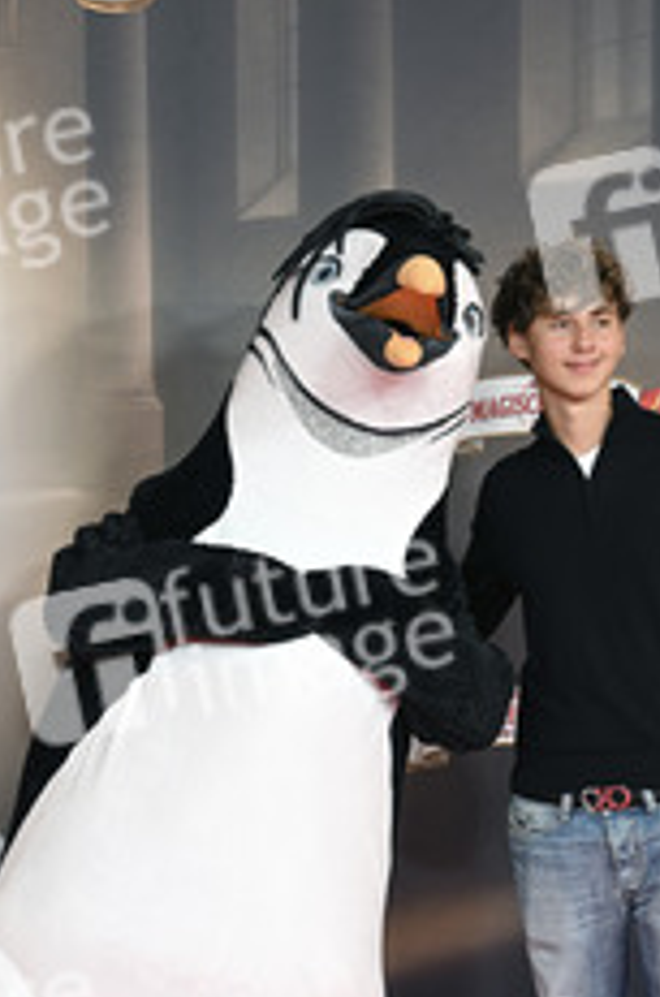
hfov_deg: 16.0
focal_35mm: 85
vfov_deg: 23.4
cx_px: 358
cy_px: 859
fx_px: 2348
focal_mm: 49
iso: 800
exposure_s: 1/160
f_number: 6.3
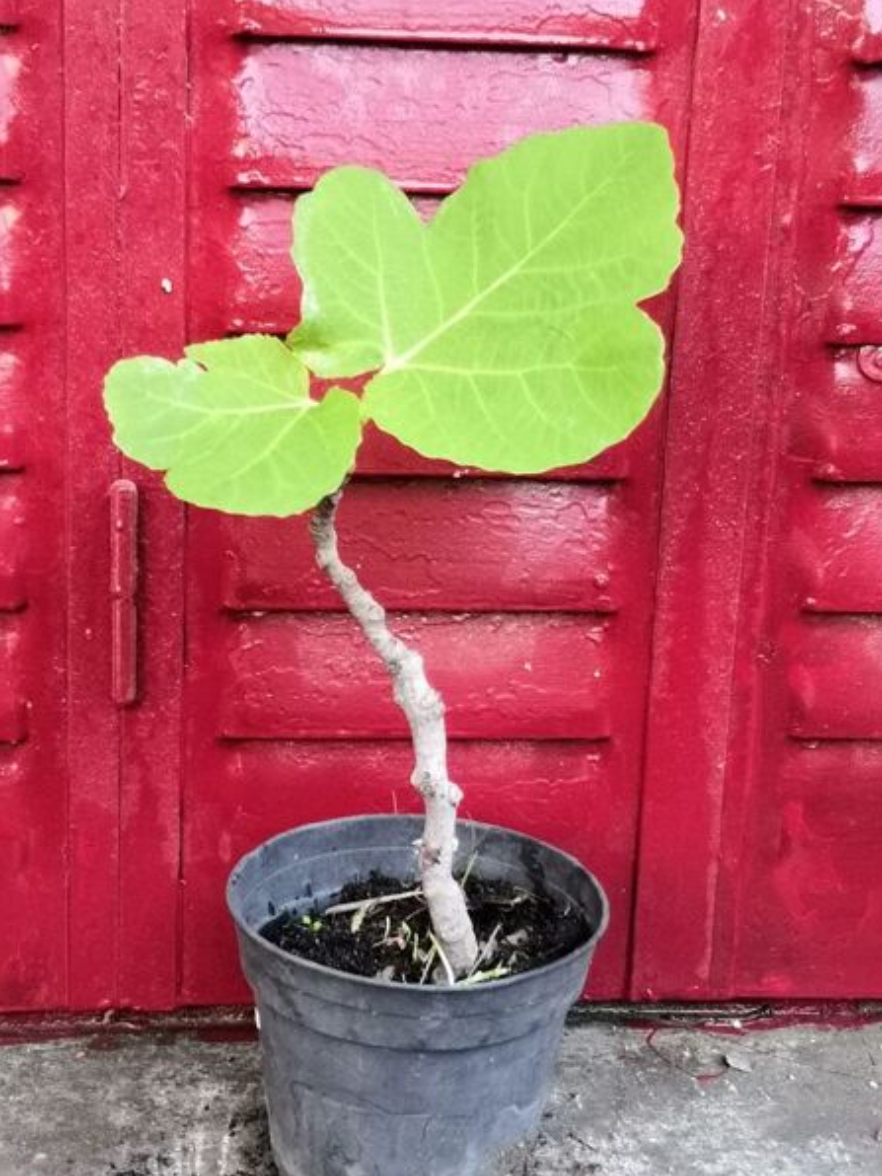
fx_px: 1970
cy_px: 594
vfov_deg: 33.2
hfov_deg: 25.2
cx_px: 436
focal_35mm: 58
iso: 320
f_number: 1.8
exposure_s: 1/50
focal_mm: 3.95
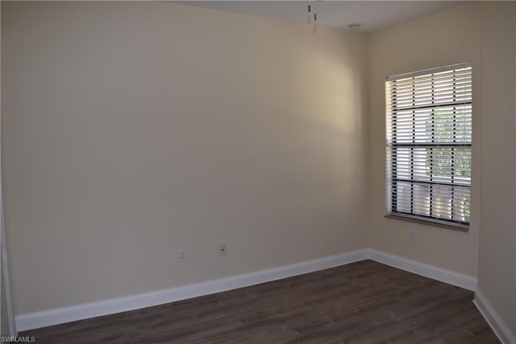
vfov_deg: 47.9
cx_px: 258
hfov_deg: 67.4
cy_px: 172
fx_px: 387
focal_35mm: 27
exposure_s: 1/60
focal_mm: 18
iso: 400
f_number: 5.6
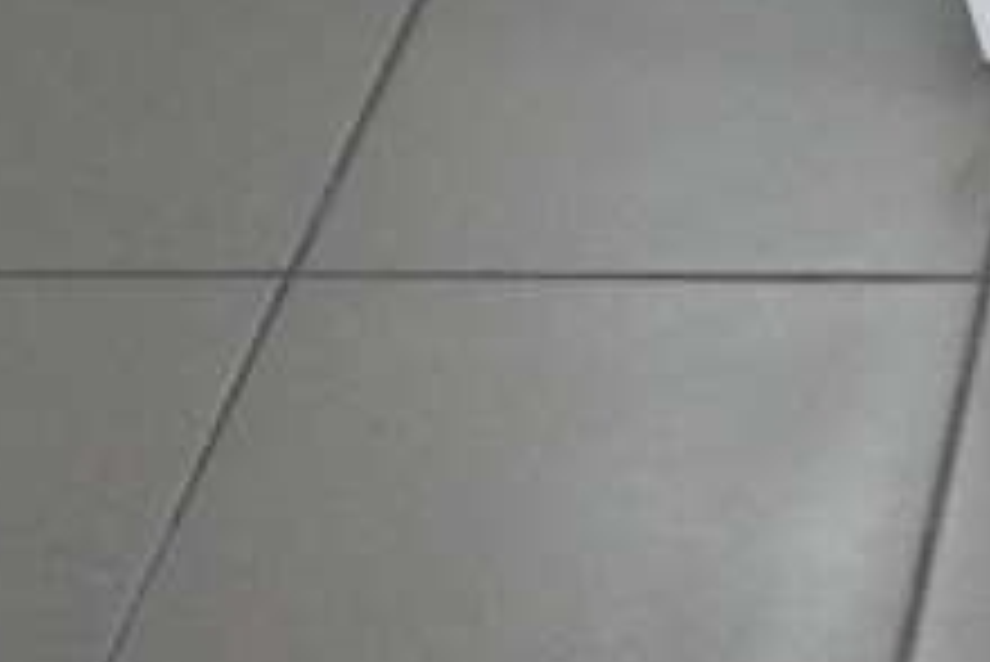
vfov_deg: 7.6
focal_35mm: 172
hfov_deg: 11.2
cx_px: 1683
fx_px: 4747
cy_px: -750
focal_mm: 23
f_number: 4.5
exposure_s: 1/160
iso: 2000
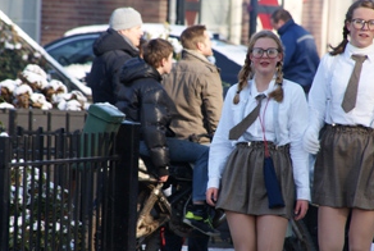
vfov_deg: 2.7
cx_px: 175
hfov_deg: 4.0
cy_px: 139
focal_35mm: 513
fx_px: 5340
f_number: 6.3
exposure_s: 1/320
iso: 250
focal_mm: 200
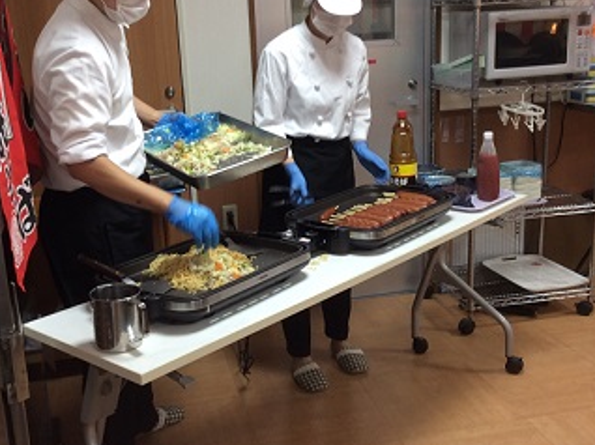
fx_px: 807
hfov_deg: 40.4
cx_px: 282
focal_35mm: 47
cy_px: 201
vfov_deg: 30.8
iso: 40
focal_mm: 3.3
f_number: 2.4
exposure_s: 1/40
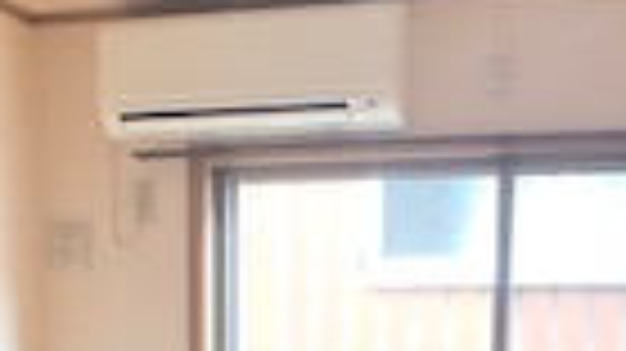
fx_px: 2323
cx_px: 162
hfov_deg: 15.3
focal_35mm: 140
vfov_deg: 8.1
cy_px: 810
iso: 32
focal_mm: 4
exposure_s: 1/30
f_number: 1.8
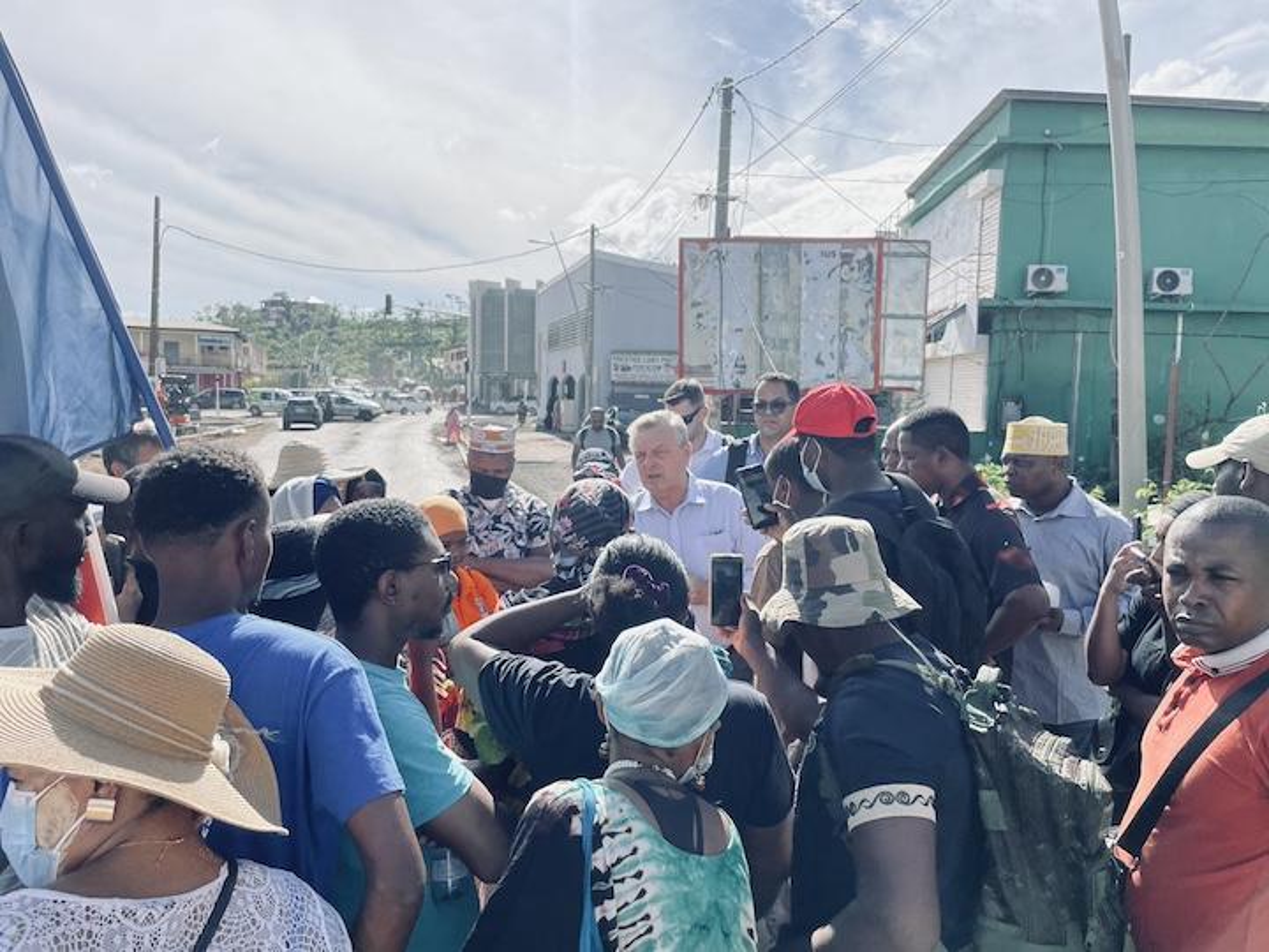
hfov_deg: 67.3
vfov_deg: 53.1
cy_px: 476
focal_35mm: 26
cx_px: 634
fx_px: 953
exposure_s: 1/4132
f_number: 1.6
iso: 32
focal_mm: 4.2
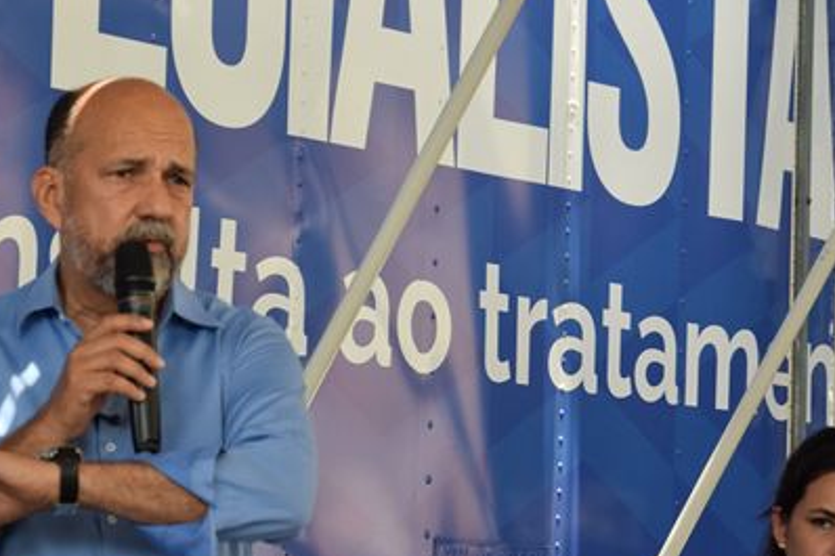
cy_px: 173
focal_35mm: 187
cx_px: 319
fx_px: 4335
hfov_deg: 11.0
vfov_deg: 7.3
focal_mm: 62
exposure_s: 1/250
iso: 500
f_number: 5.3
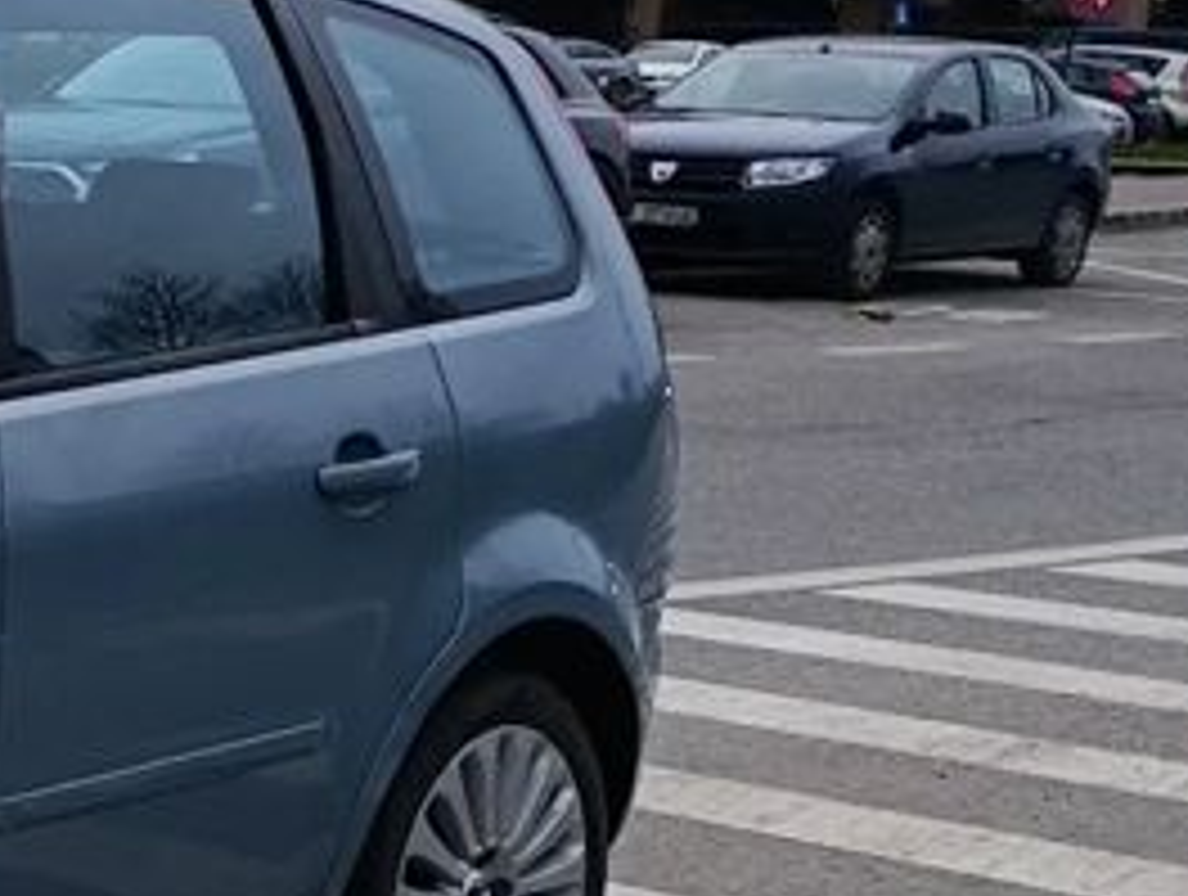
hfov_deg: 17.6
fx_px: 2991
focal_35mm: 87
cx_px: -1030
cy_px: 457
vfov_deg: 17.0
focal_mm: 6.11
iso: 414
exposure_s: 1/100
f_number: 1.65
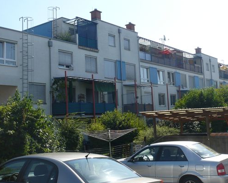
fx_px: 297
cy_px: 79
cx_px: 115
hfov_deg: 42.0
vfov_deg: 34.1
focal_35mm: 44
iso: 100
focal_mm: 5.8
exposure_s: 1/160
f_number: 8
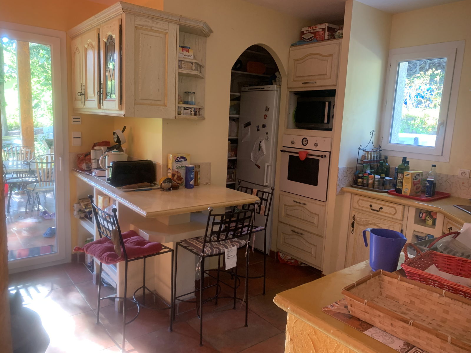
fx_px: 354
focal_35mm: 26
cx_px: 236
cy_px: 176
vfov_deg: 53.1
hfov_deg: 67.3
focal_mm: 4.25
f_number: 1.8
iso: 250
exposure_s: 1/60
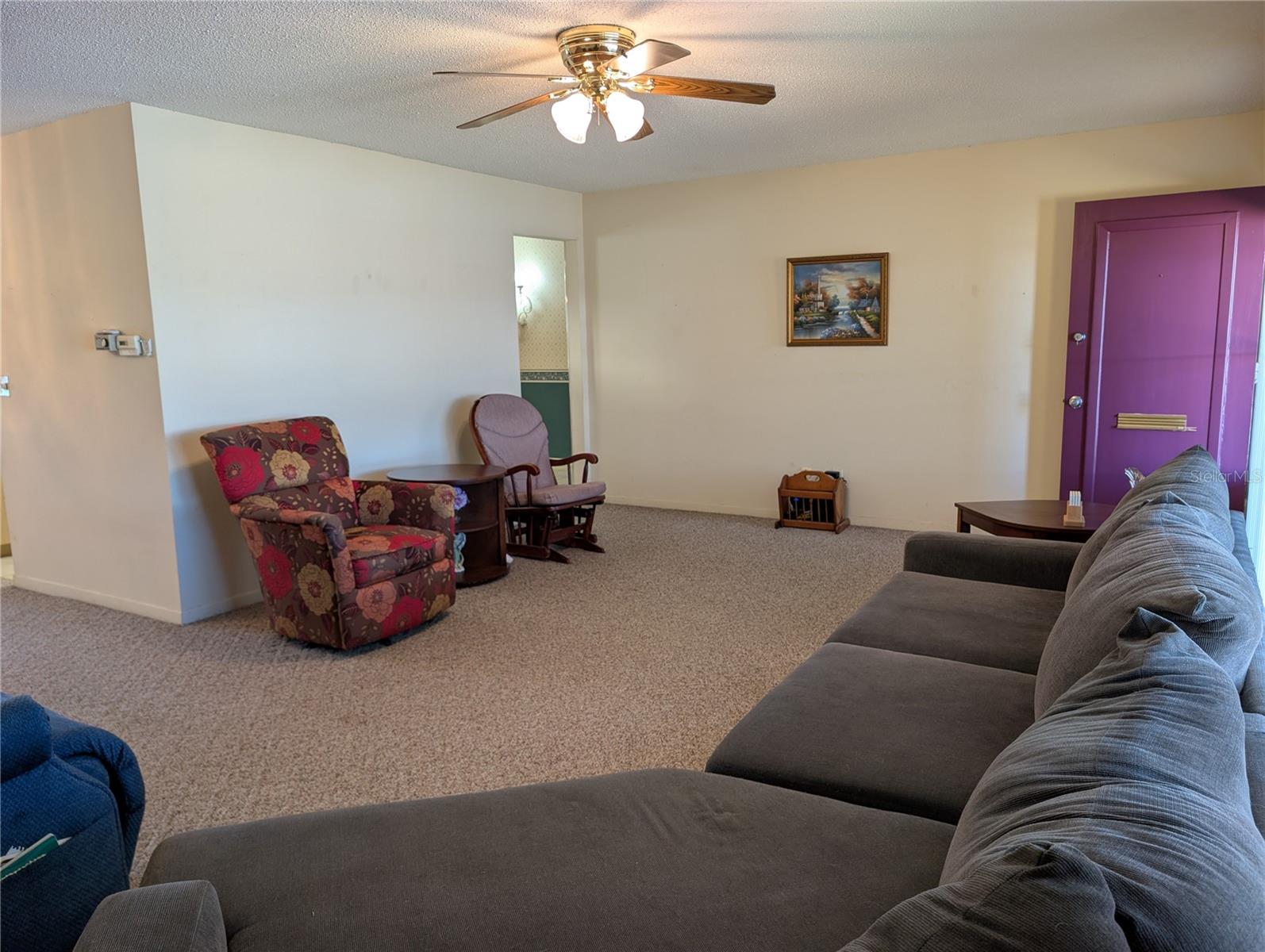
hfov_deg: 71.5
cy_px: 476
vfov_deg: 56.9
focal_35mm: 24
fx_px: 878
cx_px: 632
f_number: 1.68
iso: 32
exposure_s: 1/24
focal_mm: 6.9
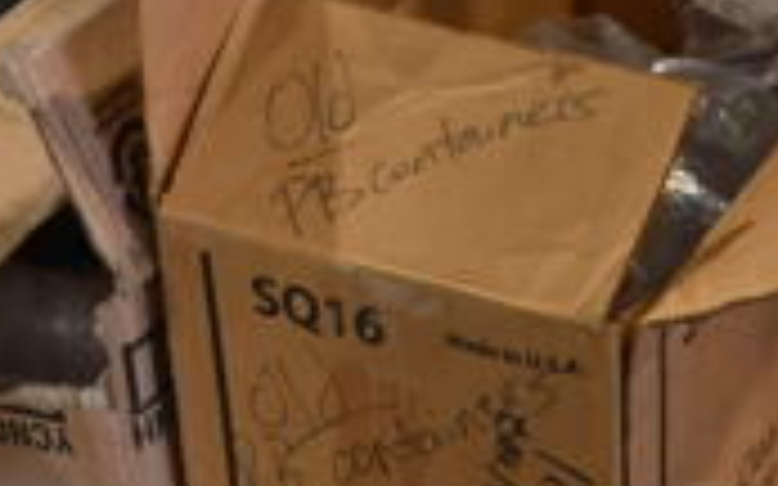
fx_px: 2522
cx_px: 436
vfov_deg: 10.6
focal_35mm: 119
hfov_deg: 17.5
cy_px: 716
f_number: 3.8
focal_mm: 22
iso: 900
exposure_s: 1/125
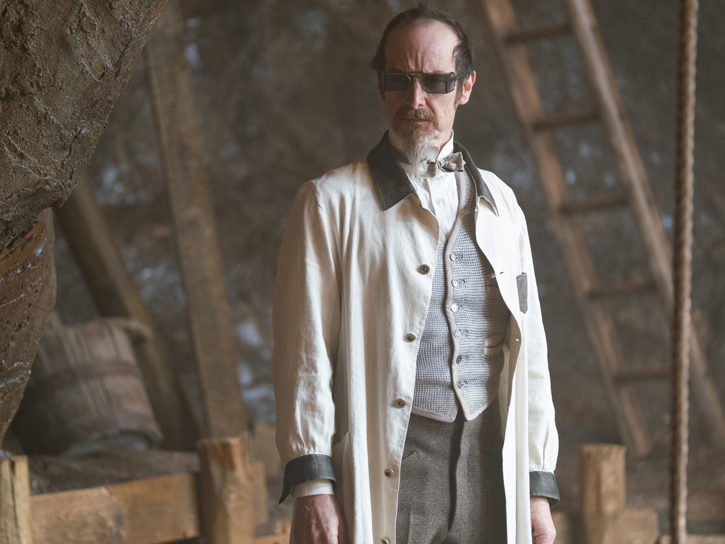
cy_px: 302
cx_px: 344
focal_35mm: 211
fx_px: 4419
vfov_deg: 7.0
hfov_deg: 9.4
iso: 2000
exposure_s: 1/50
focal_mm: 159
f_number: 2.8
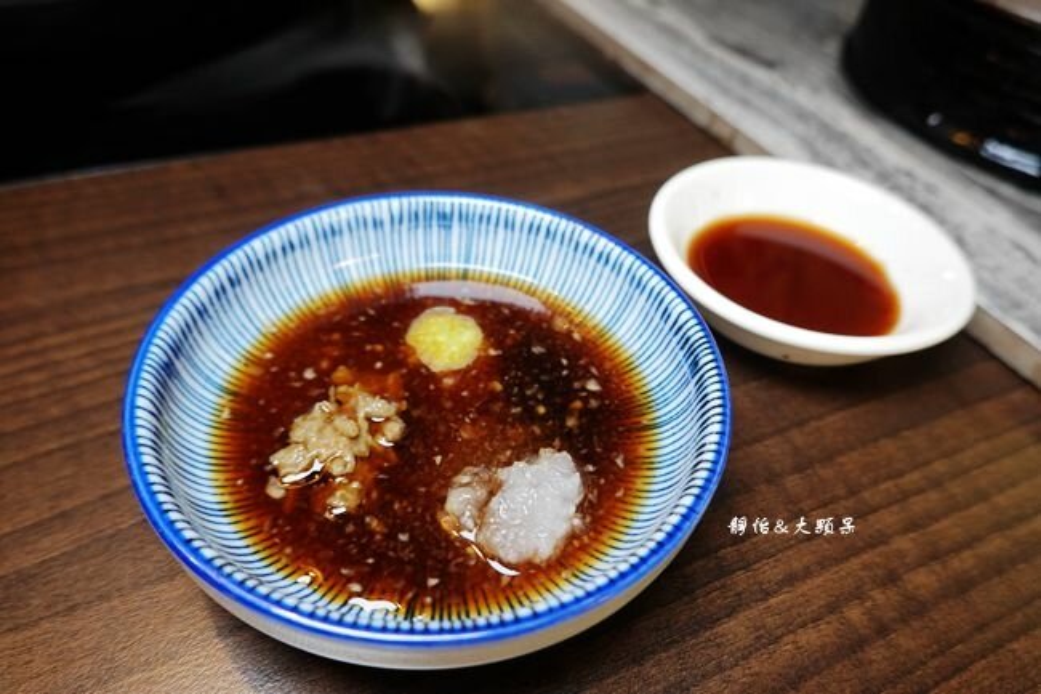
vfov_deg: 53.1
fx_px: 694
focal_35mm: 24
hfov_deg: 73.8
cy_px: 347
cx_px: 520
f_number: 2.8
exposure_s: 1/30
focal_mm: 9
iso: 250
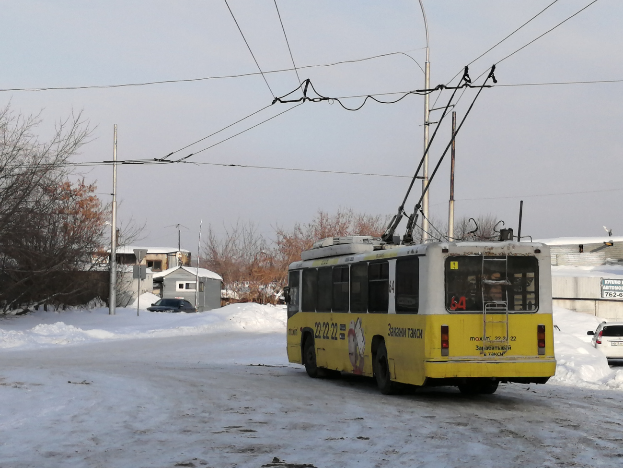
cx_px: 312
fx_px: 1350
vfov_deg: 19.6
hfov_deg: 26.0
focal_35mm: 75
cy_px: 234
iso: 50
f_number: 1.8
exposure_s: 1/1075
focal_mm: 3.62
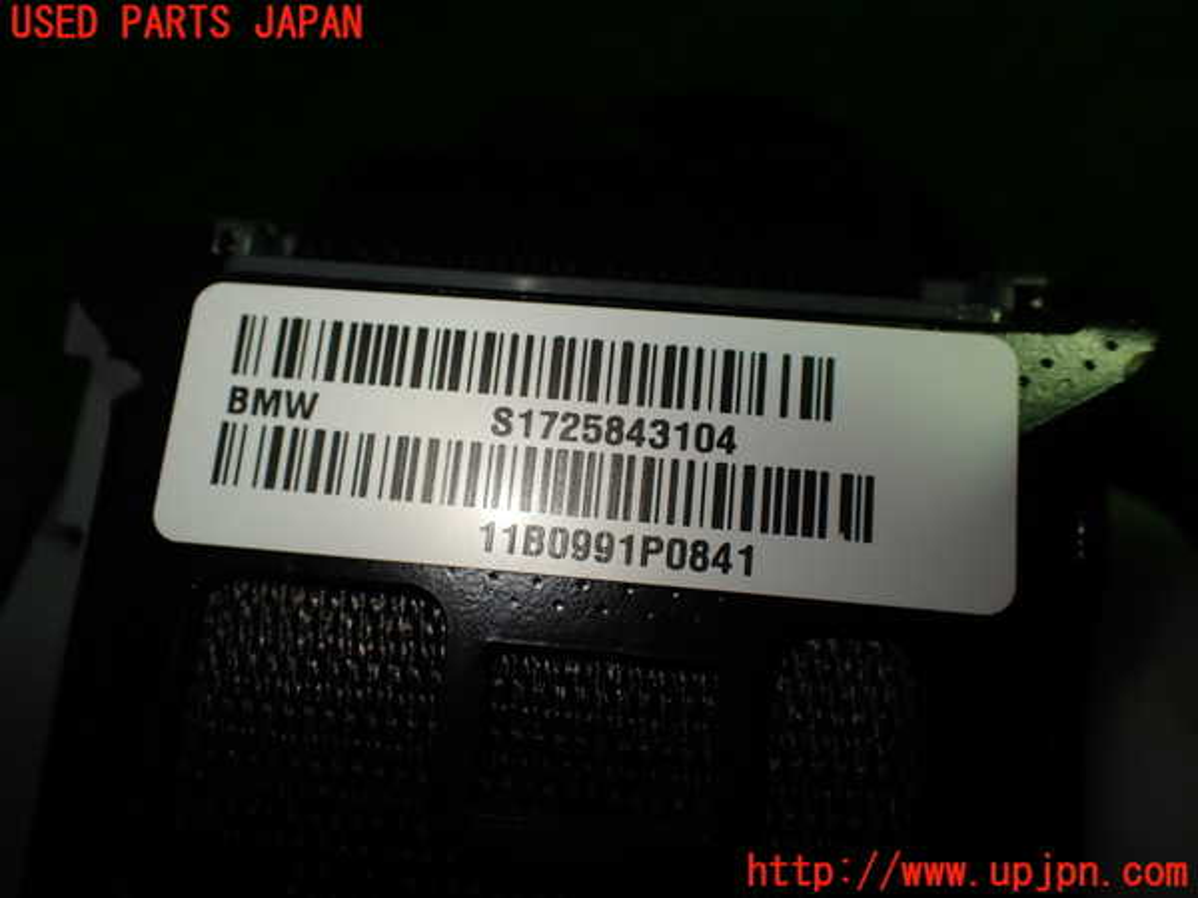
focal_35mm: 30
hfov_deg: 60.0
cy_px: 449
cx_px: 599
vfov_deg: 46.8
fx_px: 1038
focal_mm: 5.4
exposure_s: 1/160
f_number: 3.2
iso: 100
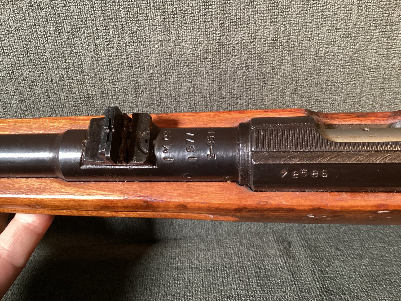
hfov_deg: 58.3
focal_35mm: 31
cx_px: 200
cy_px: 150
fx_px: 359
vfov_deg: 45.4
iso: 320
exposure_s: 1/33
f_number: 2.4
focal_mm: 3.3
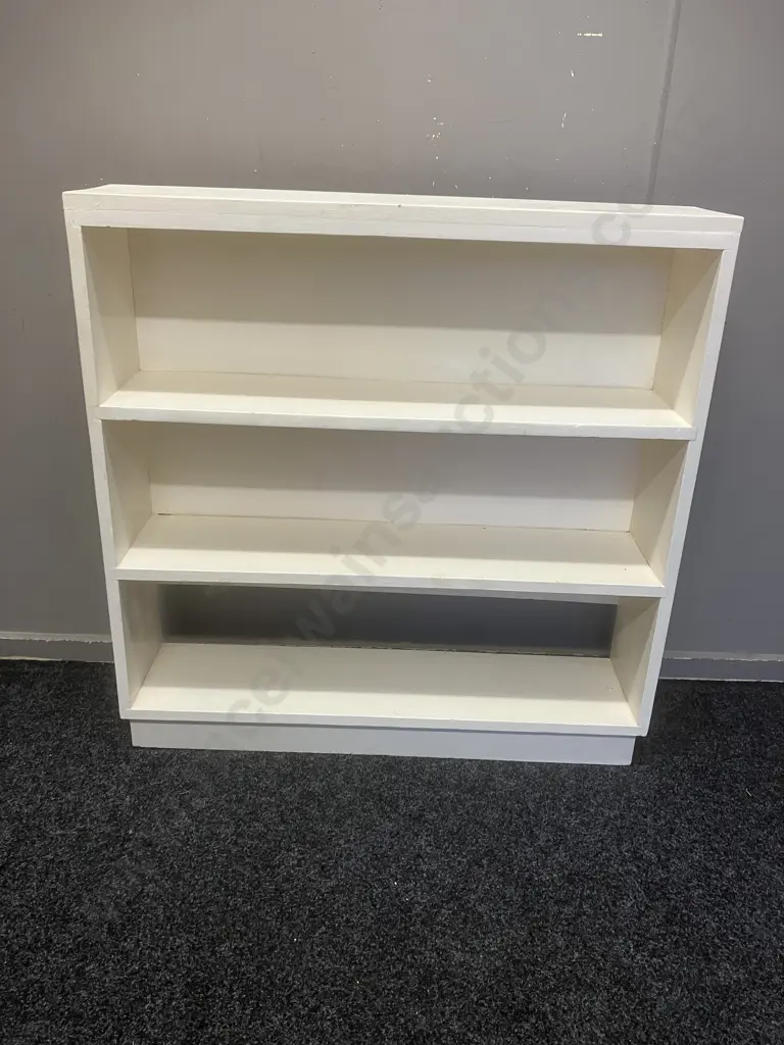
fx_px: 846
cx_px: 392
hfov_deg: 49.7
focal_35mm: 28
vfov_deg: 63.4
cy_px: 522
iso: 80
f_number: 1.8
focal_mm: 3.99
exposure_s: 1/50
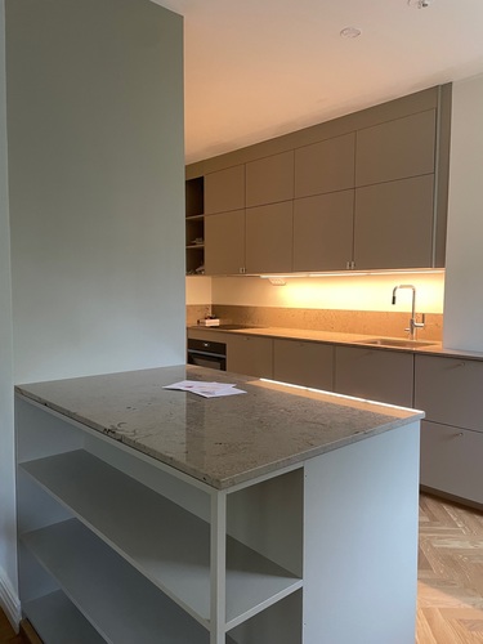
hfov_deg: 53.1
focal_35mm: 26
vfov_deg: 67.3
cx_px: 242
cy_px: 322
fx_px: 484
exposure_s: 1/50
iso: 250
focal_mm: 4.2
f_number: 1.6
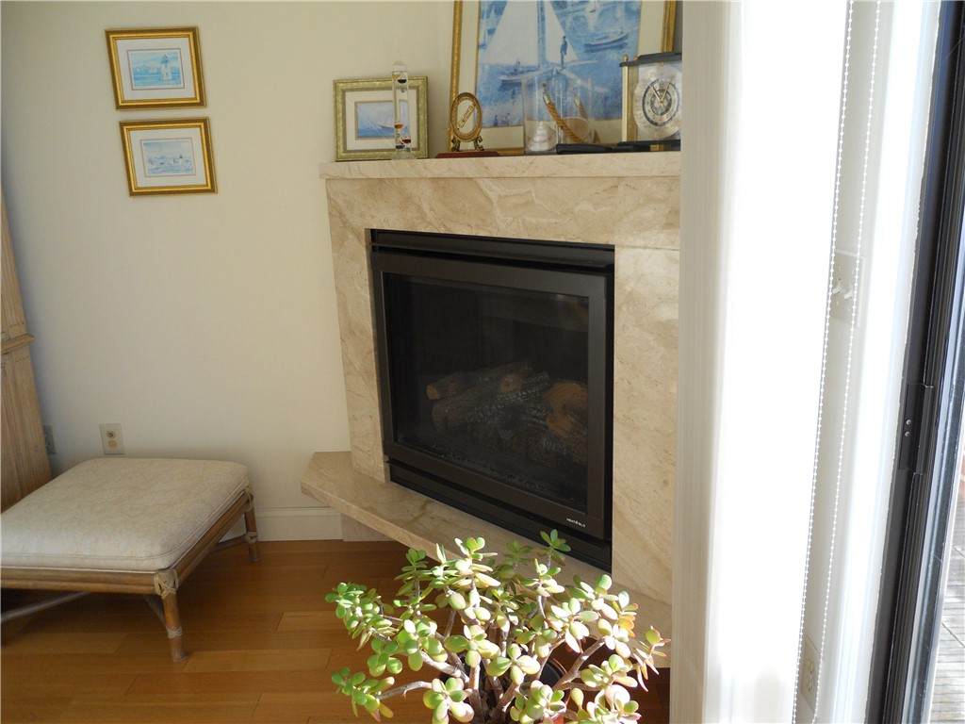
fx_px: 781
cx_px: 482
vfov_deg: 49.7
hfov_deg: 63.4
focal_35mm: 28
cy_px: 362
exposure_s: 1/250
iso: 160
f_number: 2.7
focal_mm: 5
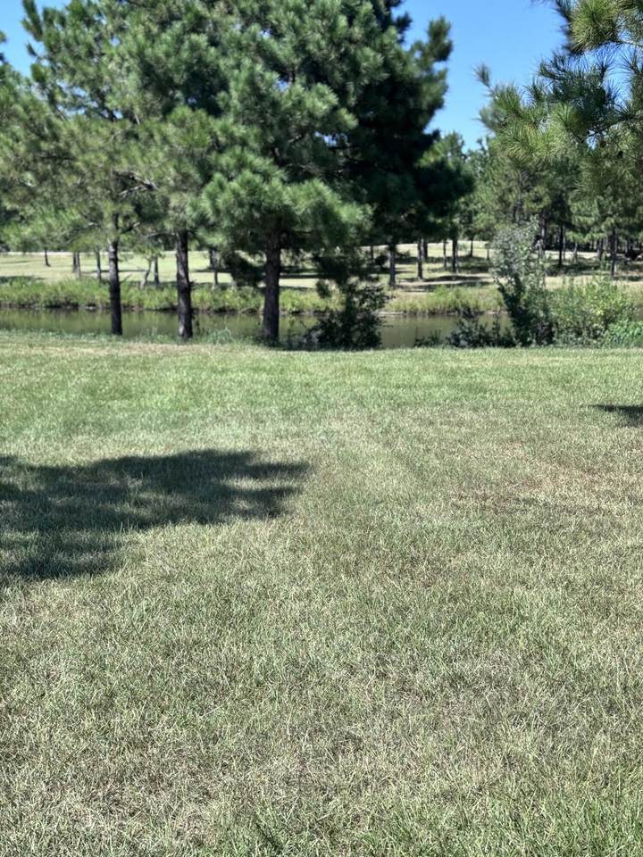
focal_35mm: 48
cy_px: 428
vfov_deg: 39.7
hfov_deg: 30.3
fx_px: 1189
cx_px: 322
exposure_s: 1/2833
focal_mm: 6.76
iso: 64
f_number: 1.78
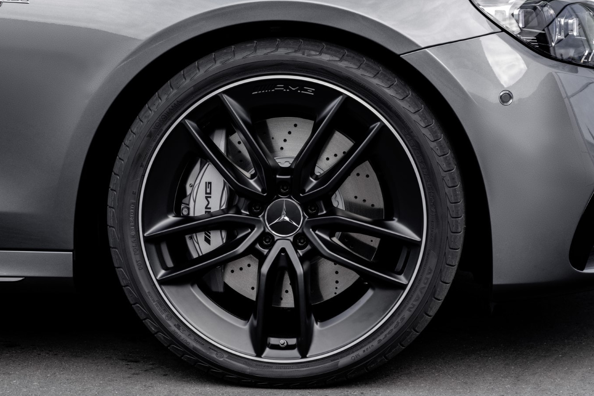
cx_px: 257
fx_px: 2673
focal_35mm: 162
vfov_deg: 8.5
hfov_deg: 12.7
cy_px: 173
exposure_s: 1/13
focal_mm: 135
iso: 200
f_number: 8
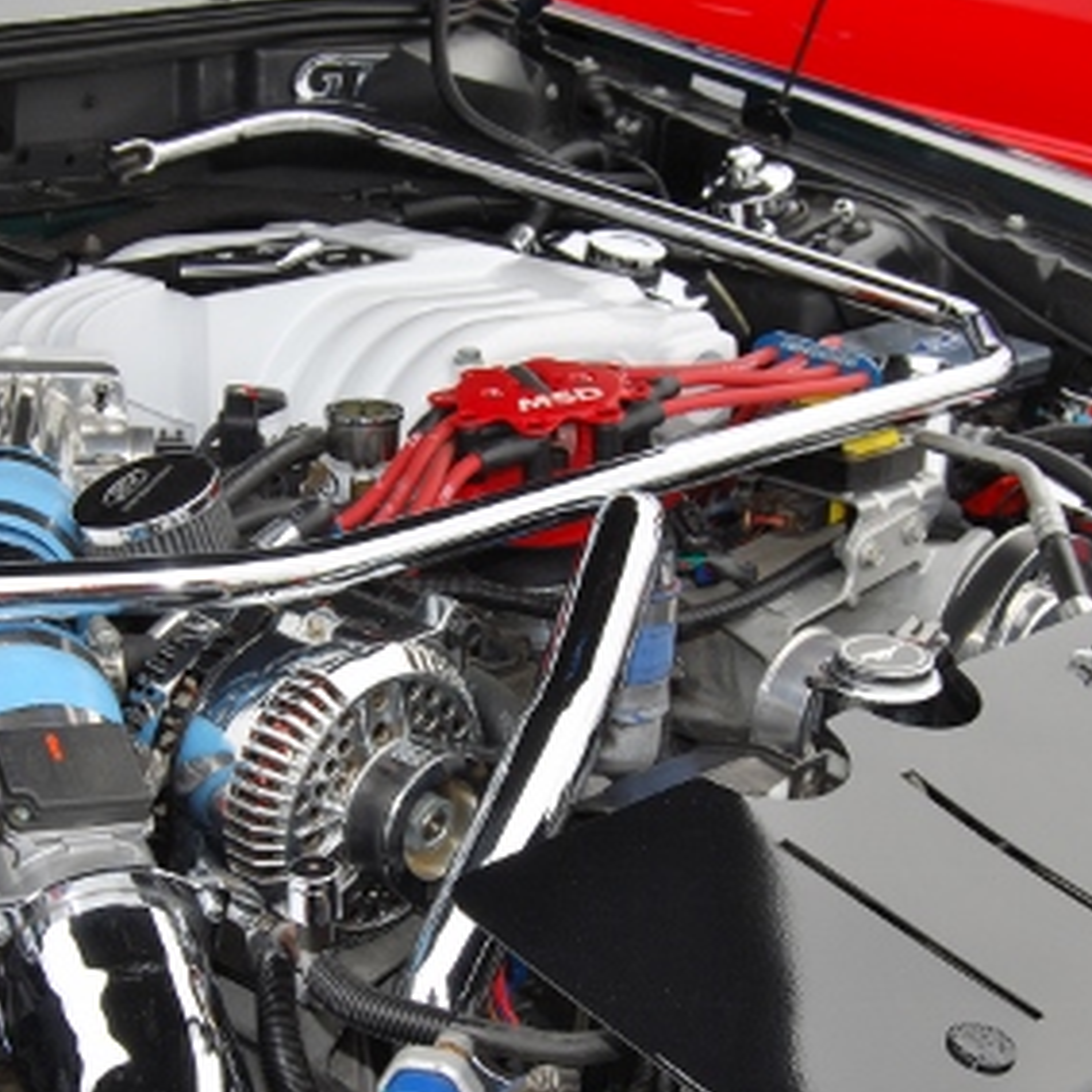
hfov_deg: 24.9
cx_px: 404
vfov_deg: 25.0
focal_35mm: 69
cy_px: 661
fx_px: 2463
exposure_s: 1/200
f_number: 9
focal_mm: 24
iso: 200
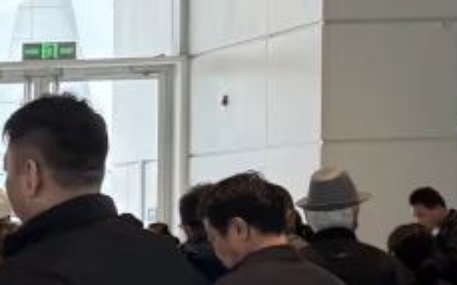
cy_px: 343
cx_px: -503
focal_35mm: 160
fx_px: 1992
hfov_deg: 11.6
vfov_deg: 8.1
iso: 125
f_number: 1.78
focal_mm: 6.76
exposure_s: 1/121
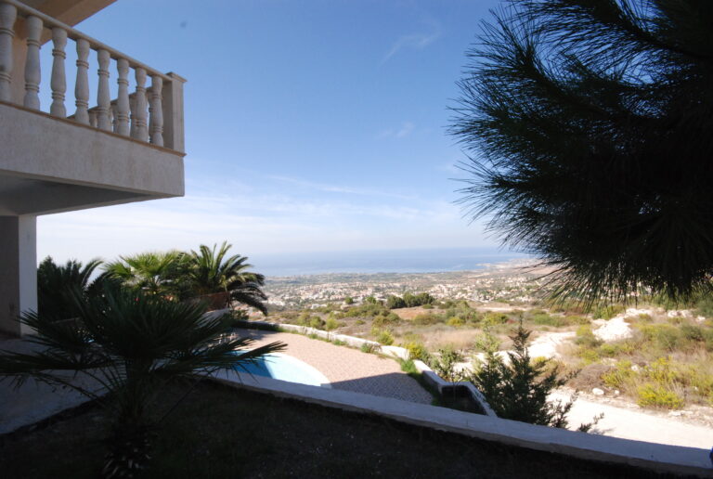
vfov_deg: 77.6
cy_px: 240
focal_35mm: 15
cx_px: 356
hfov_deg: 100.3
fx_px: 298
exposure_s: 1/640
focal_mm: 10
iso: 1000
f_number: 13
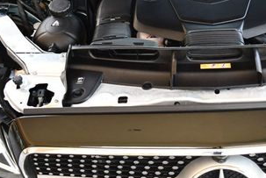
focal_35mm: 76
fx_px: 562
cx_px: 200
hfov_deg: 26.3
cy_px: 46
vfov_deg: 17.9
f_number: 3.5
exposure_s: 1/250
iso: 800
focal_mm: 18
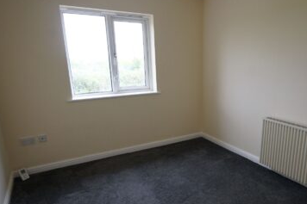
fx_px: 230
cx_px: 199
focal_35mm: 27
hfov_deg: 66.0
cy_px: 121
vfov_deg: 47.7
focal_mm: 16
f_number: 4
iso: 1250
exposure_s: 1/160
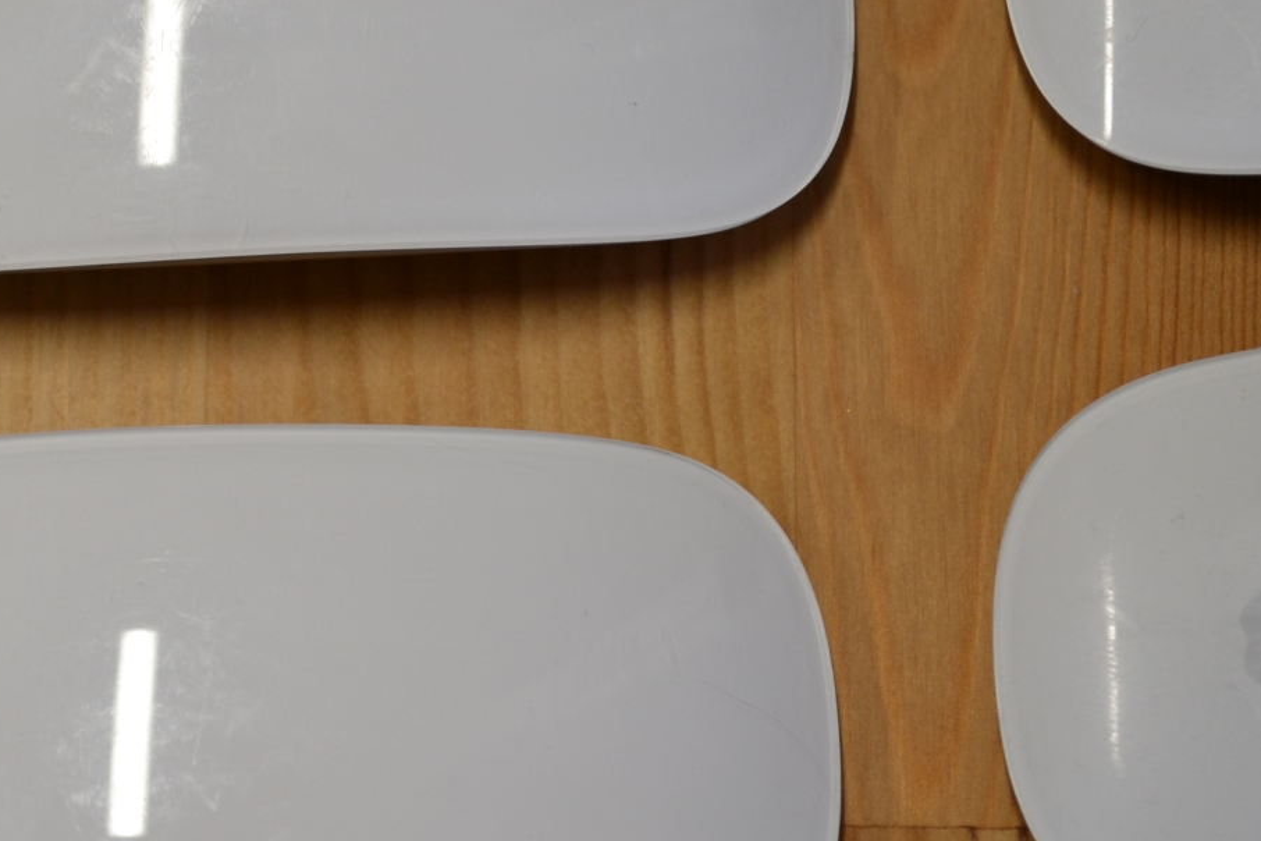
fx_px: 3713
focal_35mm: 106
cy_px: 716
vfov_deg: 12.8
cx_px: 246
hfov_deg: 19.1
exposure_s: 1/40
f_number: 5.3
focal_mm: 40
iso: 400
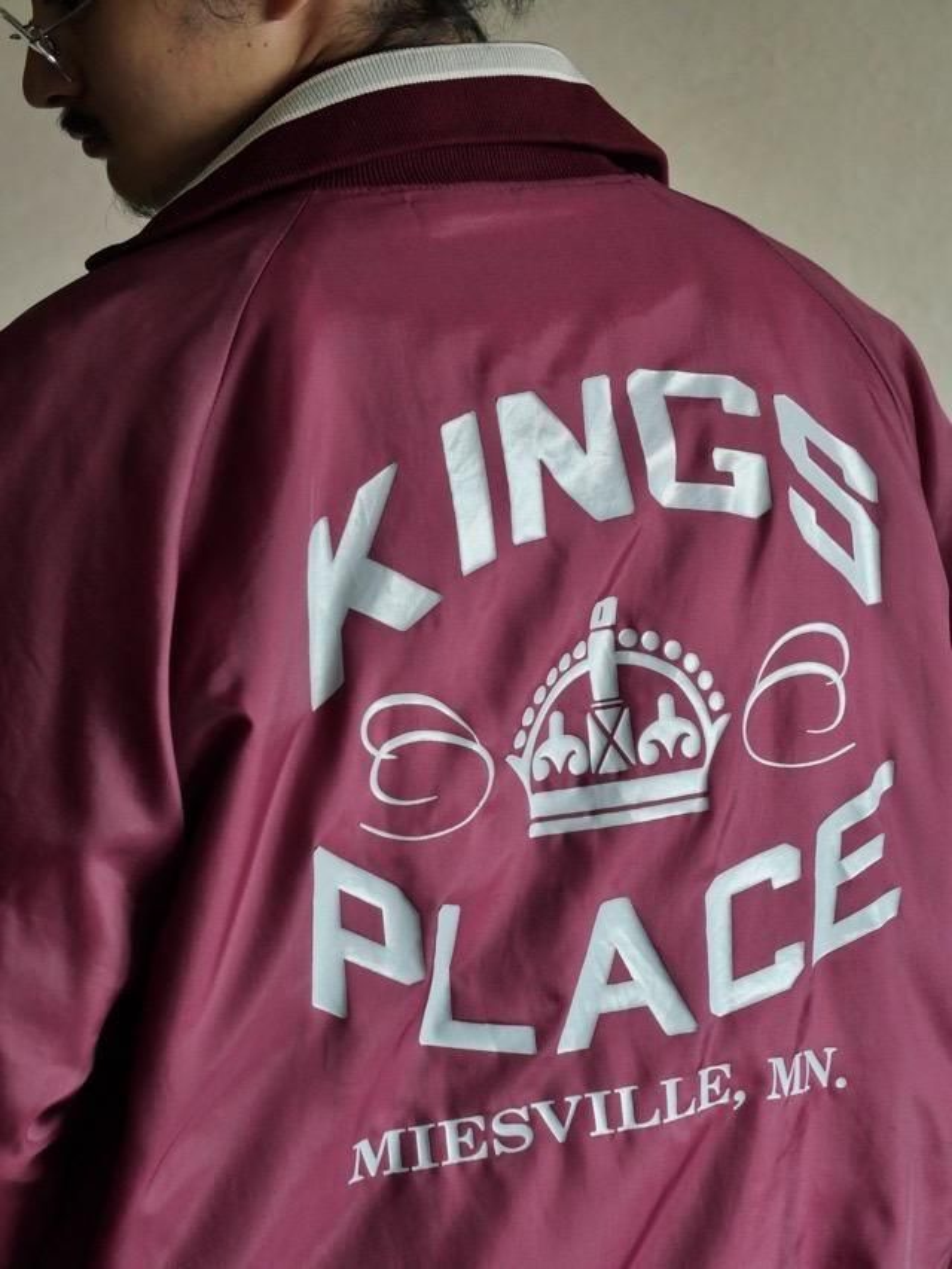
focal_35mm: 108
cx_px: 476
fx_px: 3959
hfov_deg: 13.7
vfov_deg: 18.2
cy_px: 634
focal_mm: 54
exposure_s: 1/125
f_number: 4
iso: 1600
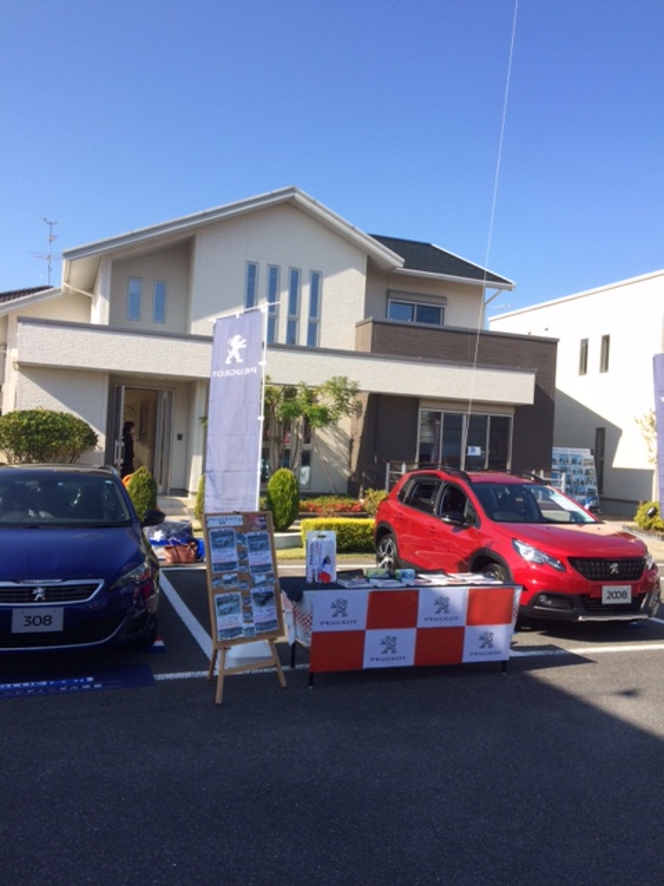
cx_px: 332
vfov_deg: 61.7
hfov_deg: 48.2
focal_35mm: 29
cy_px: 443
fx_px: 742
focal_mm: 4.15
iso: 32
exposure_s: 1/1244
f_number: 2.2
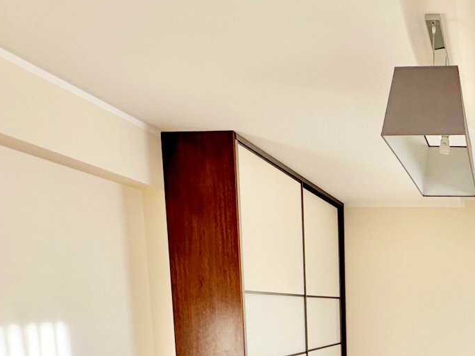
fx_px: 453
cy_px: 369
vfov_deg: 37.6
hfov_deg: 47.2
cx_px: 463
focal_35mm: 33
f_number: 2.2
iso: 100
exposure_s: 1/99
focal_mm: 2.22
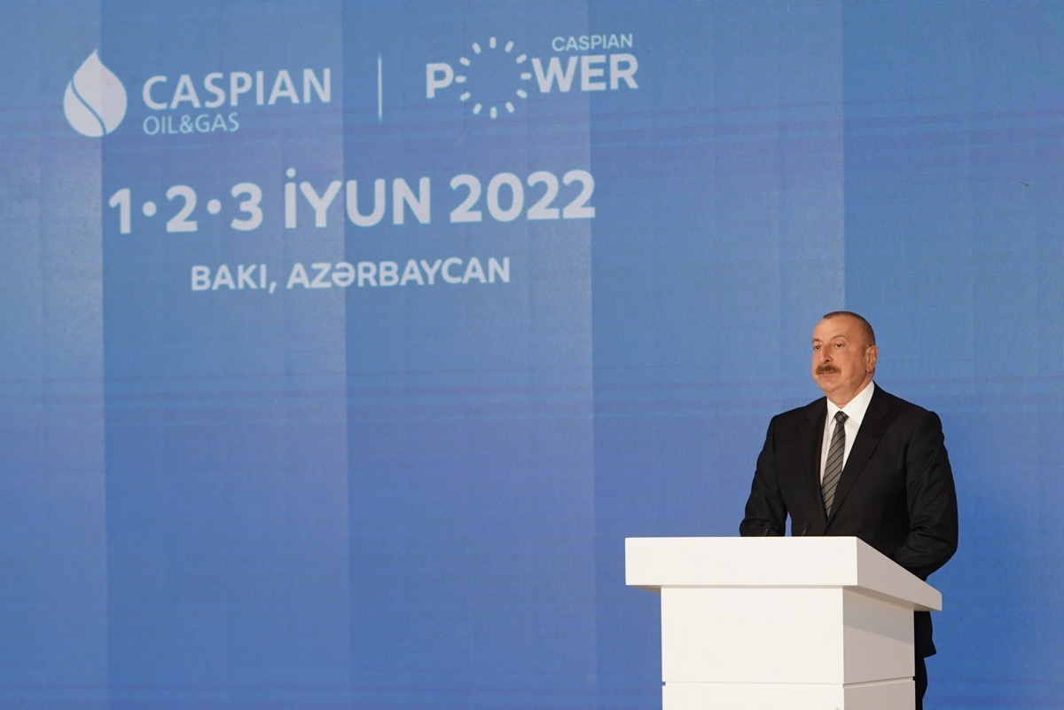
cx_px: 532
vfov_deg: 10.6
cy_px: 355
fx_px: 3812
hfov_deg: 15.9
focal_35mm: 129
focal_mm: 86
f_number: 4
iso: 1000
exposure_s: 1/200
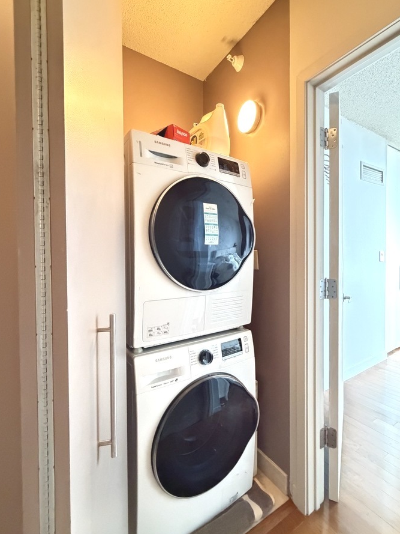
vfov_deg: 91.0
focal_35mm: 17
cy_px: 261
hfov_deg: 74.3
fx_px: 262
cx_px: 230
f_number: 2.2
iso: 1250
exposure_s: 1/30
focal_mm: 2.22
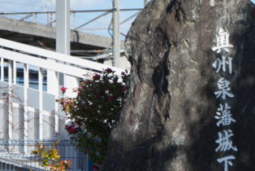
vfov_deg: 8.2
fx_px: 1184
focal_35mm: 167
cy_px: 104
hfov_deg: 12.1
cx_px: 270
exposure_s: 1/3200
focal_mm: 70
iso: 800
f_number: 5.6
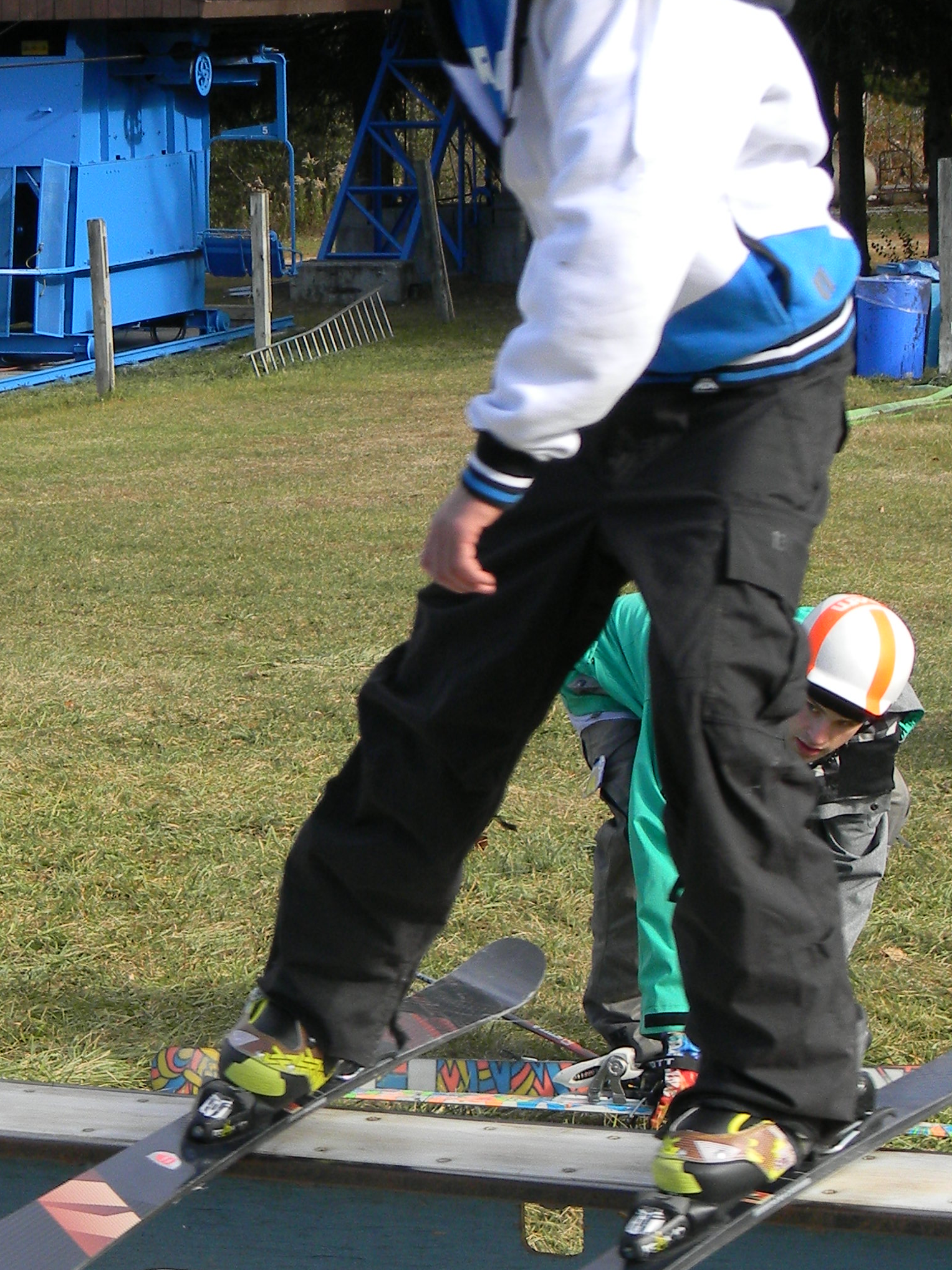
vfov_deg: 17.8
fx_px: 4034
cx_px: 145
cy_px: 843
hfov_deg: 13.4
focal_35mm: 110
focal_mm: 10.1
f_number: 4.1
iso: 80
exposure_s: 1/436
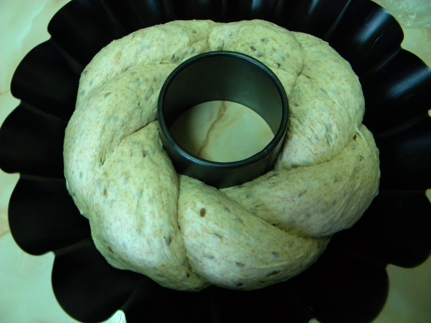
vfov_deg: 49.7
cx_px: 216
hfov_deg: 63.4
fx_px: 349
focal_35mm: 28
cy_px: 162
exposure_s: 1/23
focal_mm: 5
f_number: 3.5
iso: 400
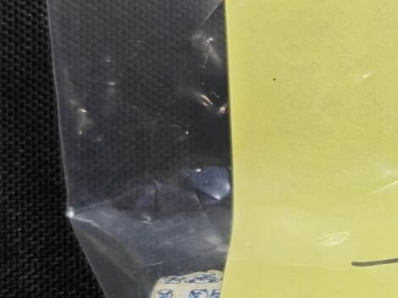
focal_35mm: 146
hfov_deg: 13.0
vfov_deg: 10.1
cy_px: 227
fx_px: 1678
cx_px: 539
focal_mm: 5.84
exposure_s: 1/100
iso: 80
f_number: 1.6
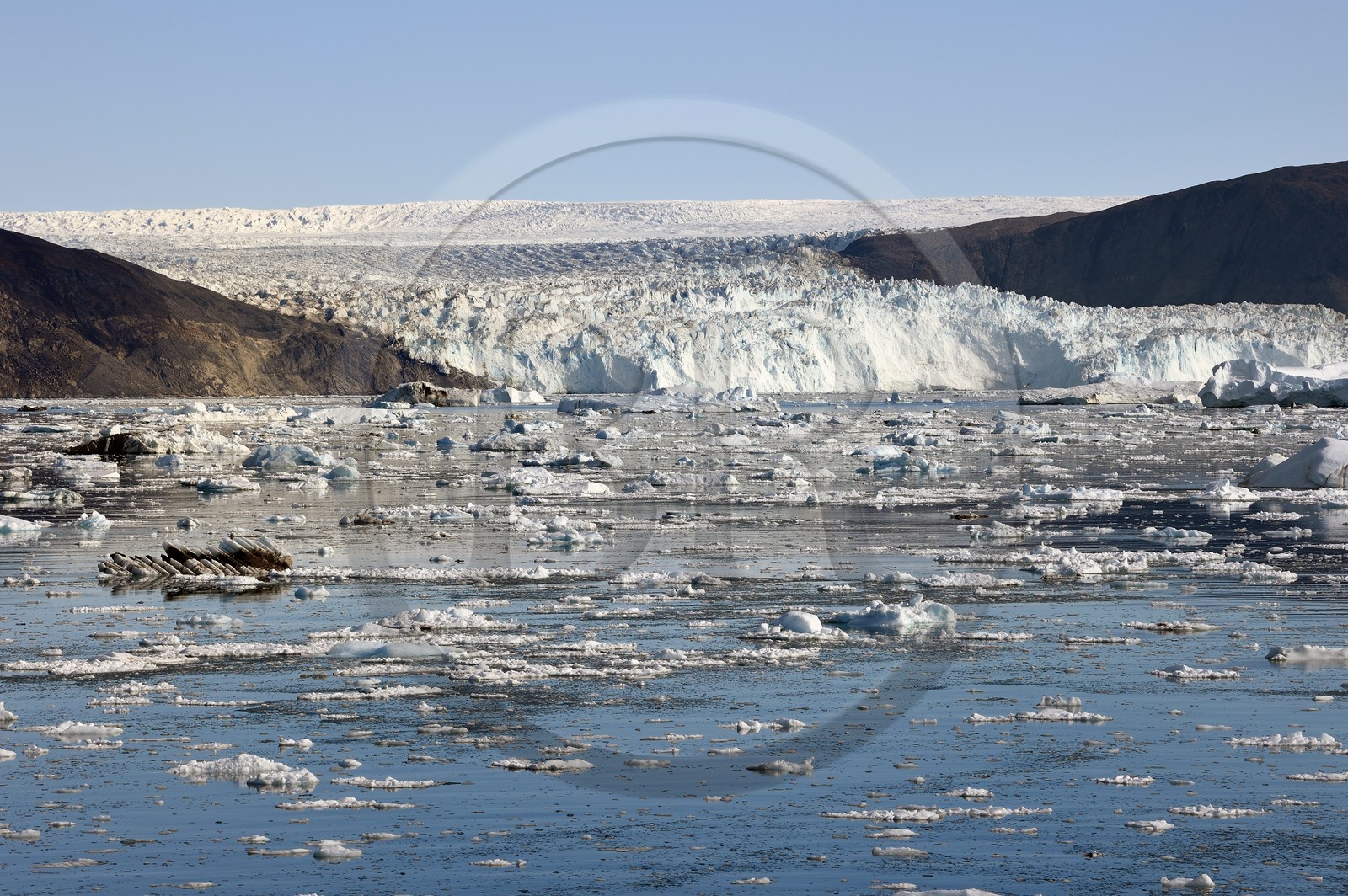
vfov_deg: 6.9
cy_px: 448
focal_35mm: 200
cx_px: 674
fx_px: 7483
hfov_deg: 10.3
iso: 200
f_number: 14
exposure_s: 1/320
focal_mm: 200
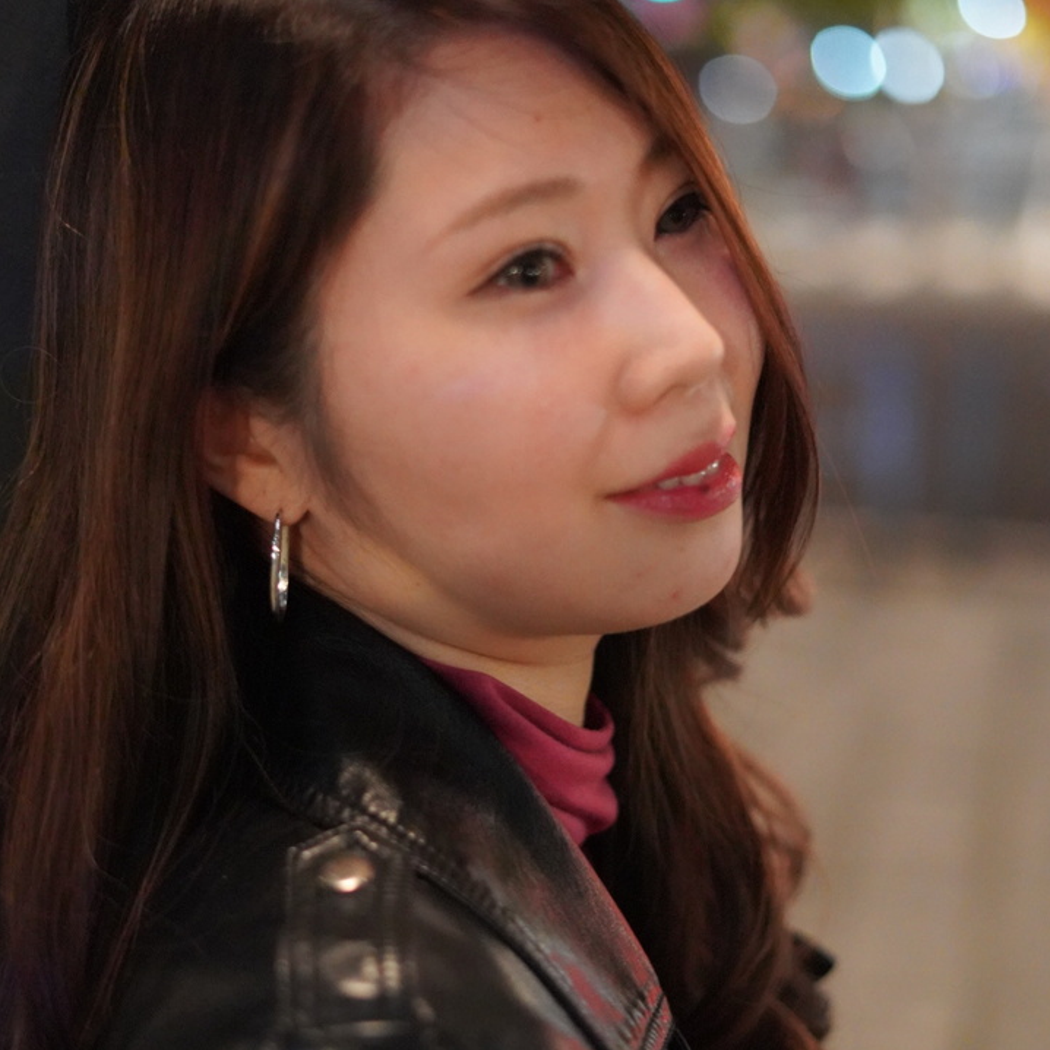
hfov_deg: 26.9
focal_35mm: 64
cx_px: 526
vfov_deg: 26.9
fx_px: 2196
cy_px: 591
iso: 12800
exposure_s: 1/60
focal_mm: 50
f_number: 2
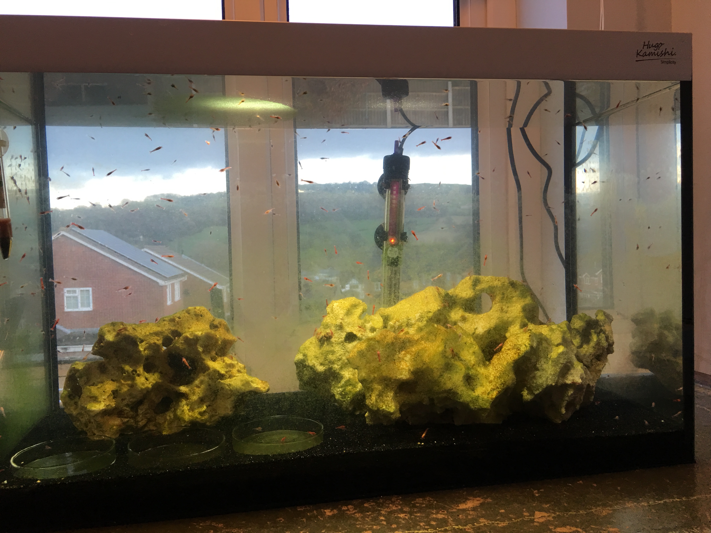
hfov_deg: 61.7
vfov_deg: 48.2
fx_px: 596
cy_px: 266
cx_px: 356
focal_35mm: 29
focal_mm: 4.15
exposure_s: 1/33
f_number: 2.2
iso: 40
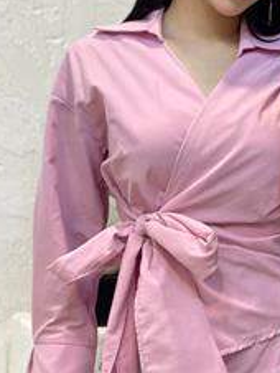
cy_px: 136
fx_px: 1023
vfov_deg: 20.6
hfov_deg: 15.5
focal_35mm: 95
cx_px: 209
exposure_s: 1/100
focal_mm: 6
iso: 160
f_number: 2
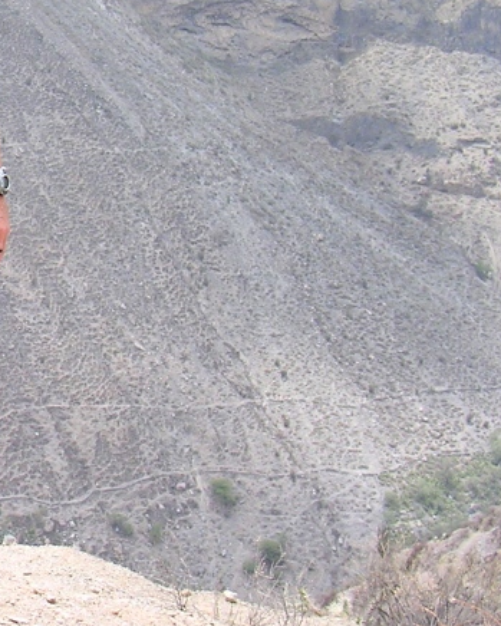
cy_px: 221
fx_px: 1742
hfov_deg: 15.4
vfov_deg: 20.3
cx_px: -195
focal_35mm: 94
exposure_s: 1/454
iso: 100
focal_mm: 6.2
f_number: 2.9
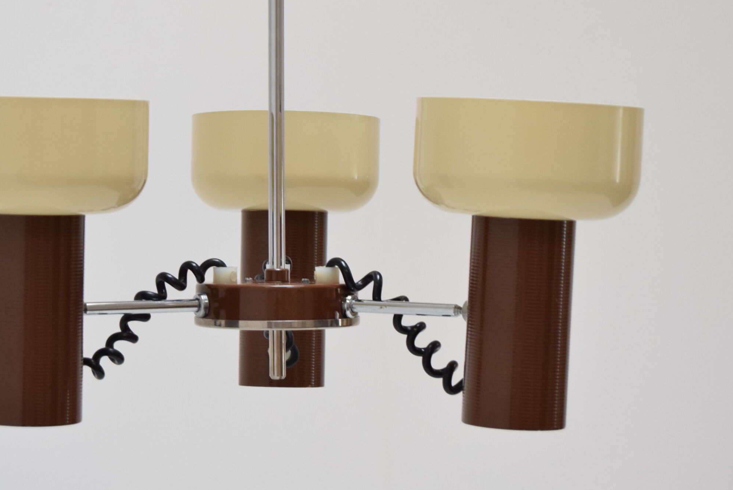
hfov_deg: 18.1
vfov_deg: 12.1
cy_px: 185
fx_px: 2302
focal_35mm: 113
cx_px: 309
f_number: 5.6
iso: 1600
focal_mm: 50
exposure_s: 1/125
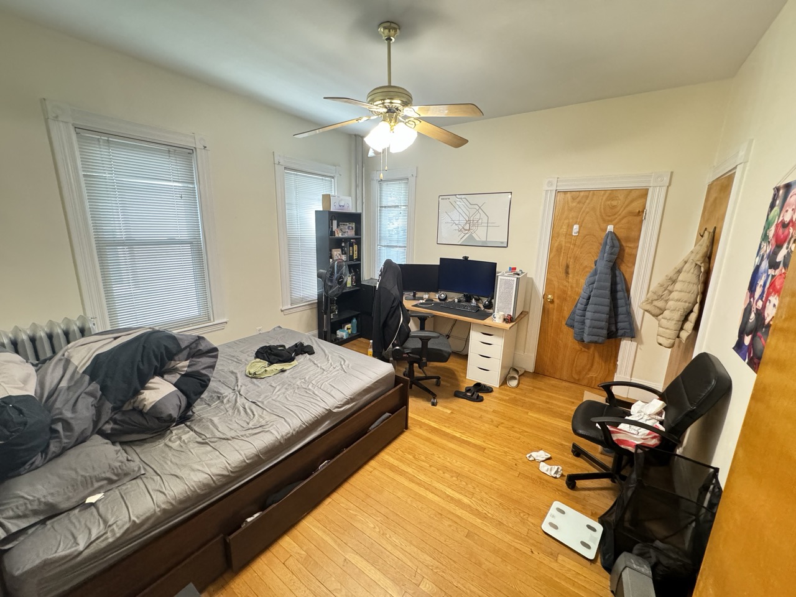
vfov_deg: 85.7
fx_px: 322
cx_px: 398
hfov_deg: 102.1
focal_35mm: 14
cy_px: 298
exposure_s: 1/60
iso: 1000
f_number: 2.2
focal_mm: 2.22
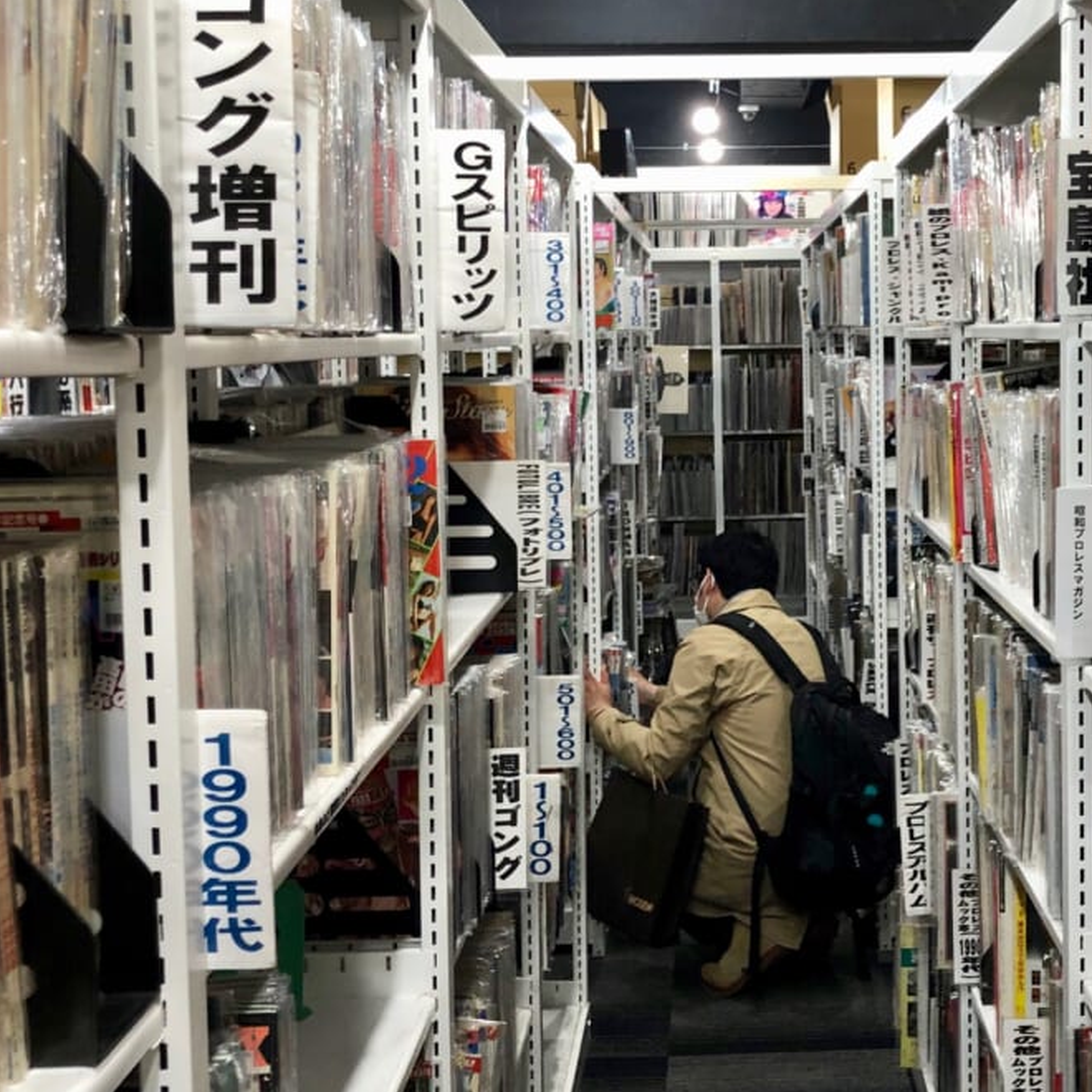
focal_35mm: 48
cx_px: 807
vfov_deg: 35.2
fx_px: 1713
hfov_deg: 34.7
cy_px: 443
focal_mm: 4
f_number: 1.8
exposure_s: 1/17
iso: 40
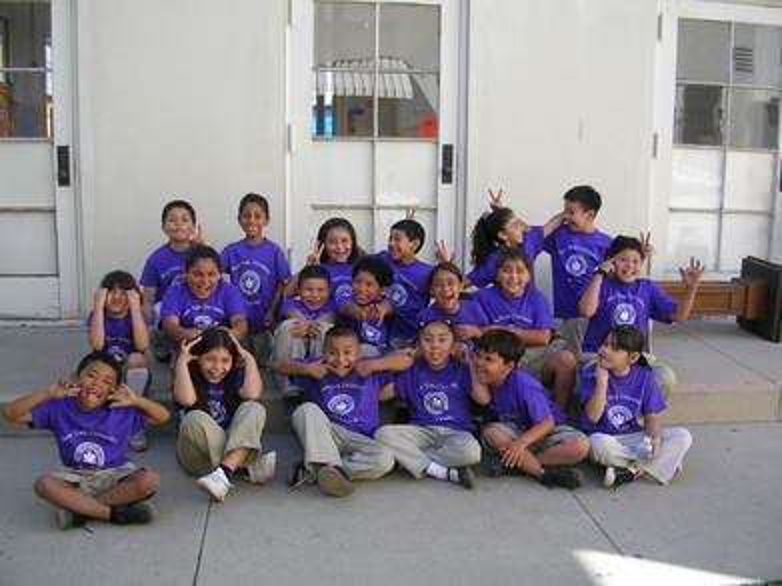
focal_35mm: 38
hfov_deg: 49.0
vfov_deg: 37.7
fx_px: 858
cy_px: 293
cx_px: 391
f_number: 2.8
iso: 50
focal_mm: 5.8
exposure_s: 1/264
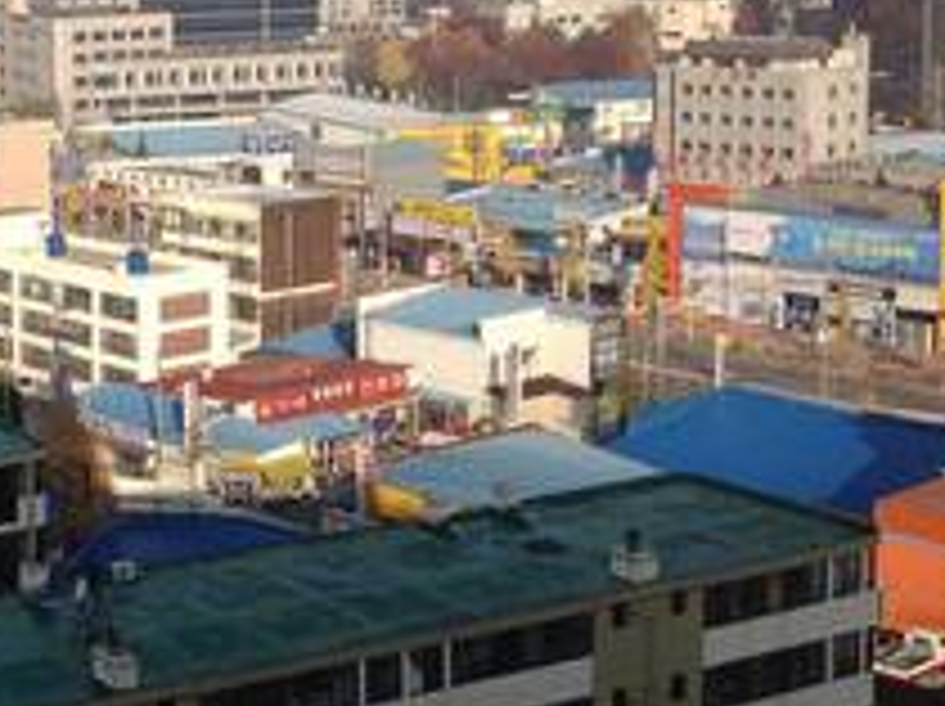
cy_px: 128
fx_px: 2181
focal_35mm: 80
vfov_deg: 18.2
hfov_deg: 23.3
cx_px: -32
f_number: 2.4
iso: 50
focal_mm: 4.28
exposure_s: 1/2016
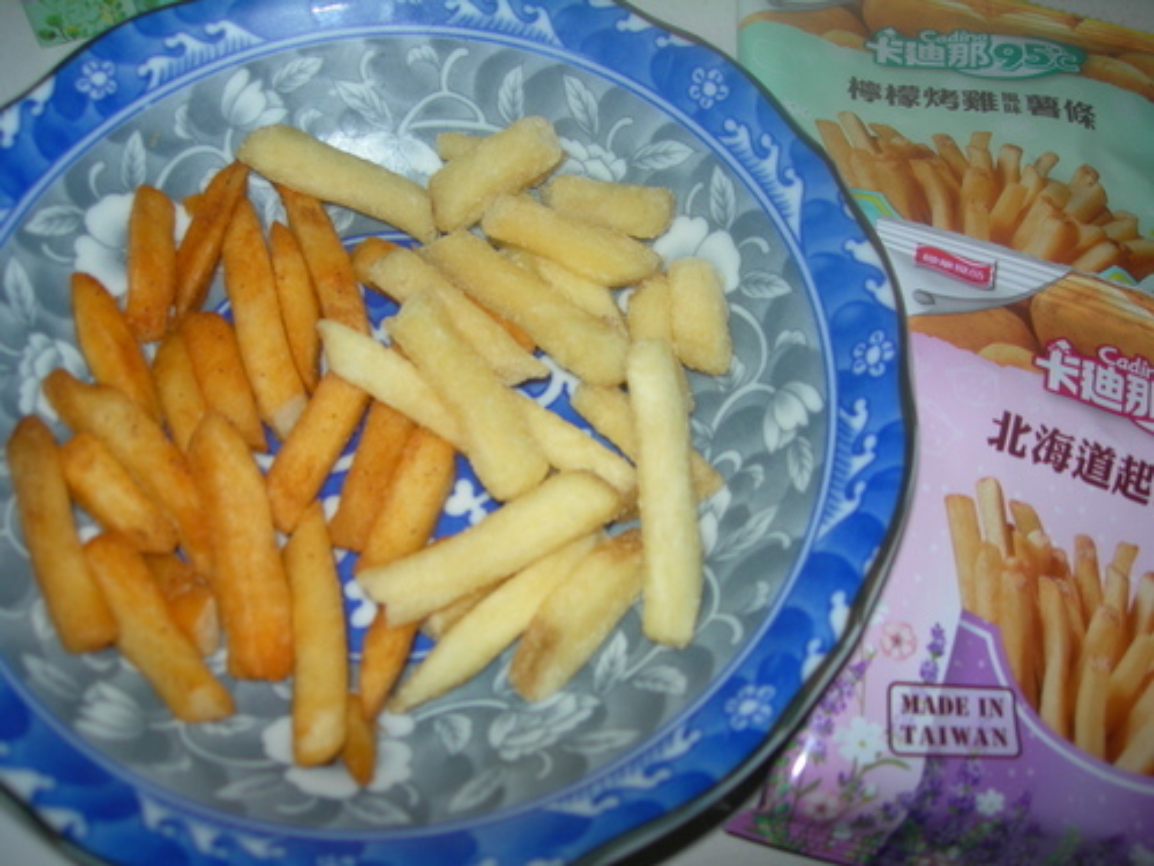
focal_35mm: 38
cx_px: 577
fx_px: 1267
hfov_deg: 49.0
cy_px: 433
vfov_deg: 37.7
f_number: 2.8
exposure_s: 1/60.1
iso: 50
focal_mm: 7.8
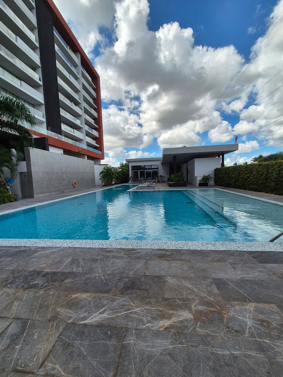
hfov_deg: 89.9
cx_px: 142
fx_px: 142
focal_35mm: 13
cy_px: 188
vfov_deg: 106.2
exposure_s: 1/2336
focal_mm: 2.2
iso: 50
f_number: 2.2
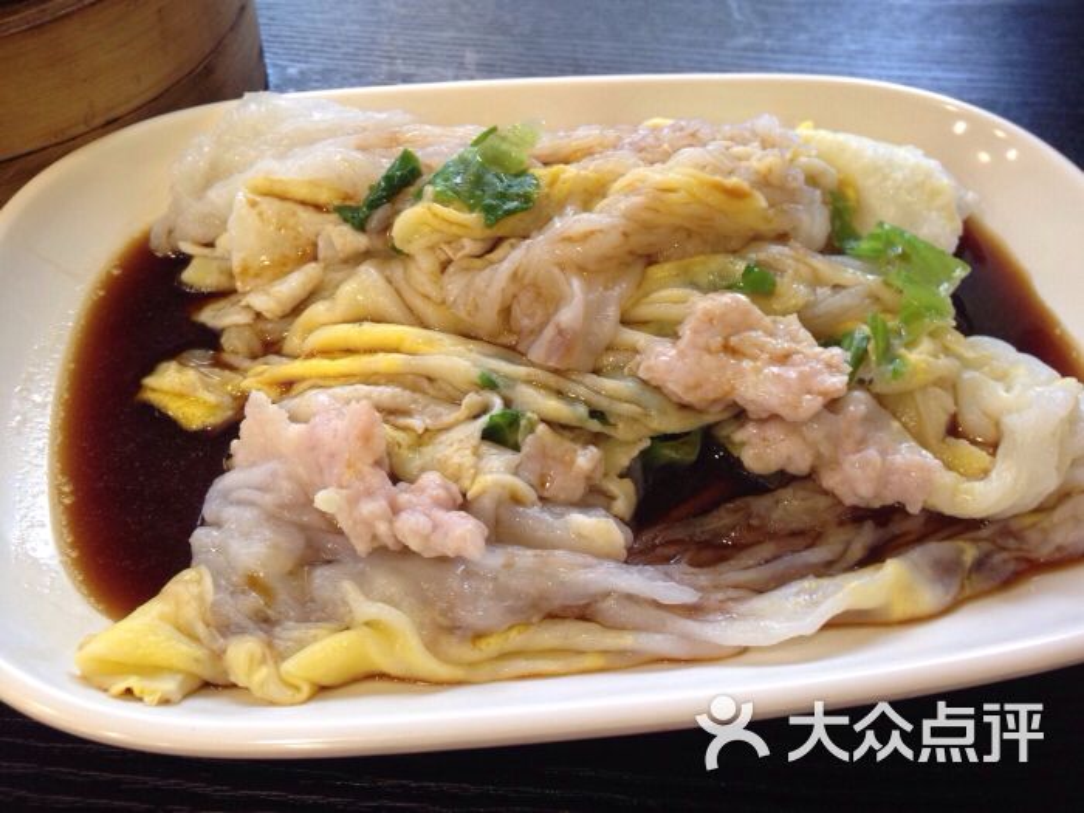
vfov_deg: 42.9
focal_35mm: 33
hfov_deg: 55.4
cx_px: 542
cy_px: 406
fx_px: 1033
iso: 125
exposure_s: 1/20
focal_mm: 4.12
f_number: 2.4
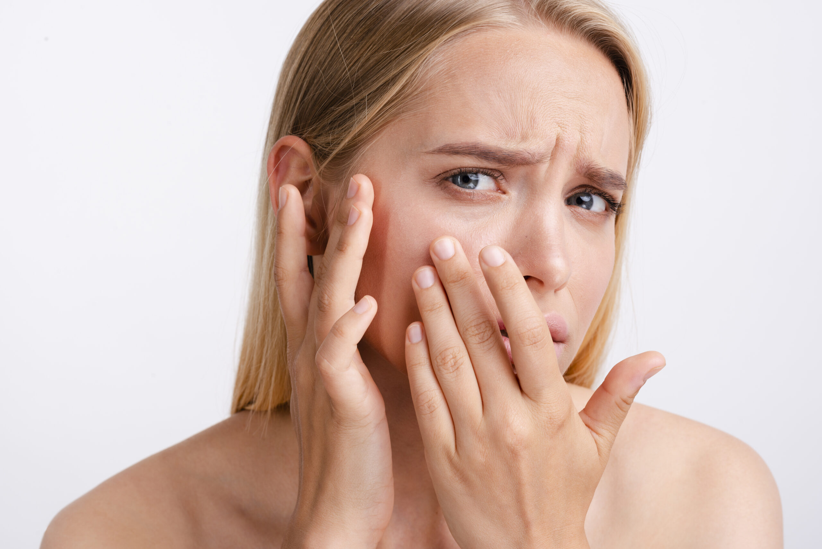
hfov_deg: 23.9
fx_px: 1941
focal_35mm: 85
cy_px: 274
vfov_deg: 16.1
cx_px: 411
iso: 100
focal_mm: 85
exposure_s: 1/160
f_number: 11
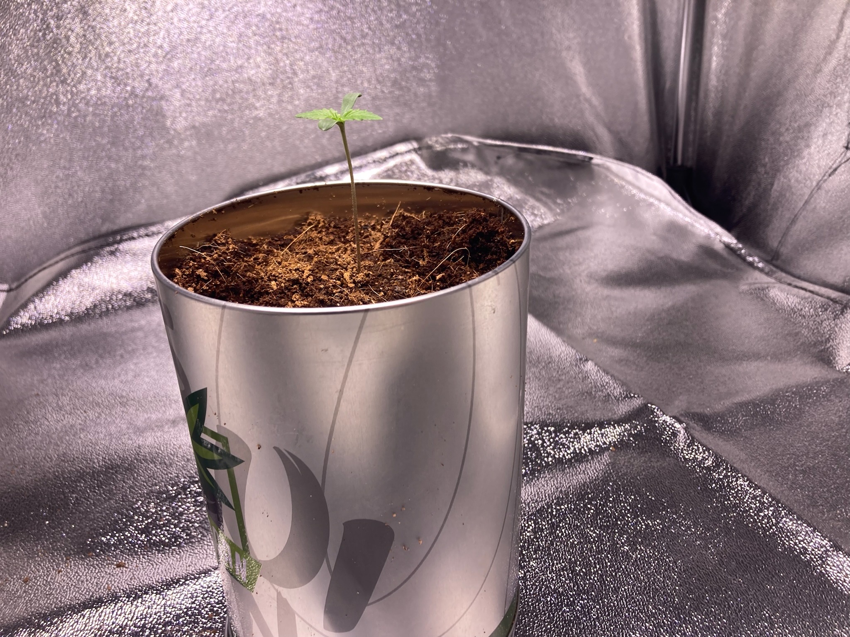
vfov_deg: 49.7
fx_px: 688
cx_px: 425
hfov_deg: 63.4
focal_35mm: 28
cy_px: 318
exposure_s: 1/120
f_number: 1.8
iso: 32
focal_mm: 3.99
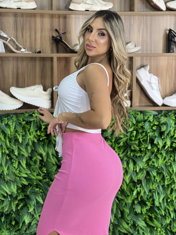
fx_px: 522
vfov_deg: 25.3
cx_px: 88
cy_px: 118
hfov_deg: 19.1
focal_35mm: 77
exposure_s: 1/120
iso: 200
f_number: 2.8
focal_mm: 9
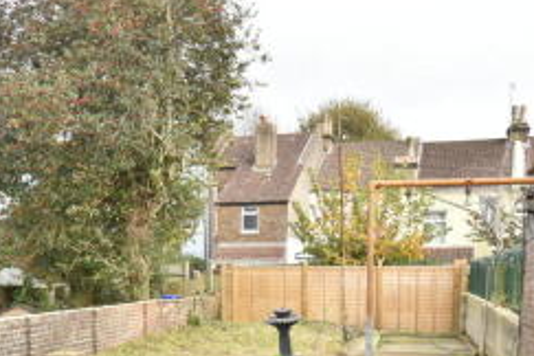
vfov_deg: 27.3
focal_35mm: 47
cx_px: 220
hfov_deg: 41.8
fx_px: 697
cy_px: 340
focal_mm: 16
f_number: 7.1
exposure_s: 1/200
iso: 500
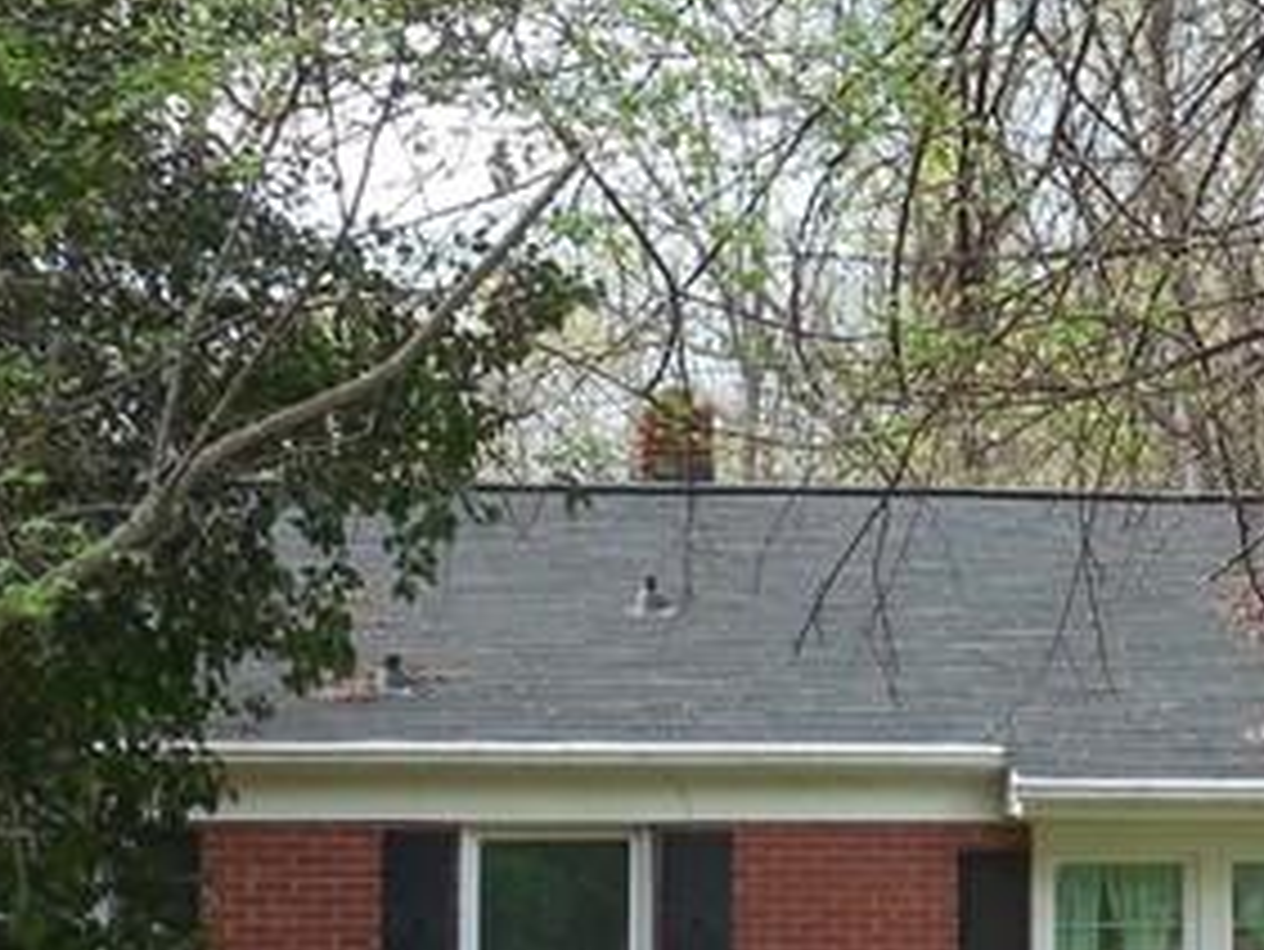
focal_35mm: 142
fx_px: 5187
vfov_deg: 10.4
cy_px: 270
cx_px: 1053
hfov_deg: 13.8
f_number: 3.8
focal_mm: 7
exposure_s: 1/160
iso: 125
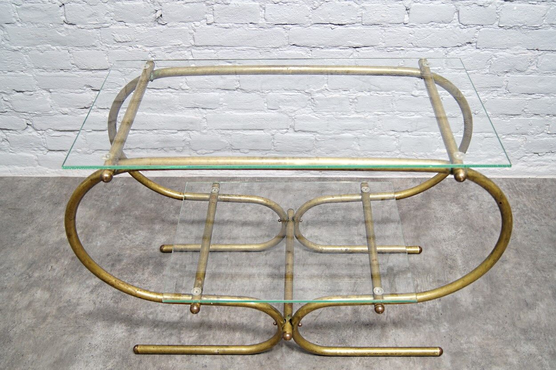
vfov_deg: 36.8
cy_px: 185
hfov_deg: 53.2
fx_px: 556
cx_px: 278
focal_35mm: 36
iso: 400
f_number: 4
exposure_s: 1/25
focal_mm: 24
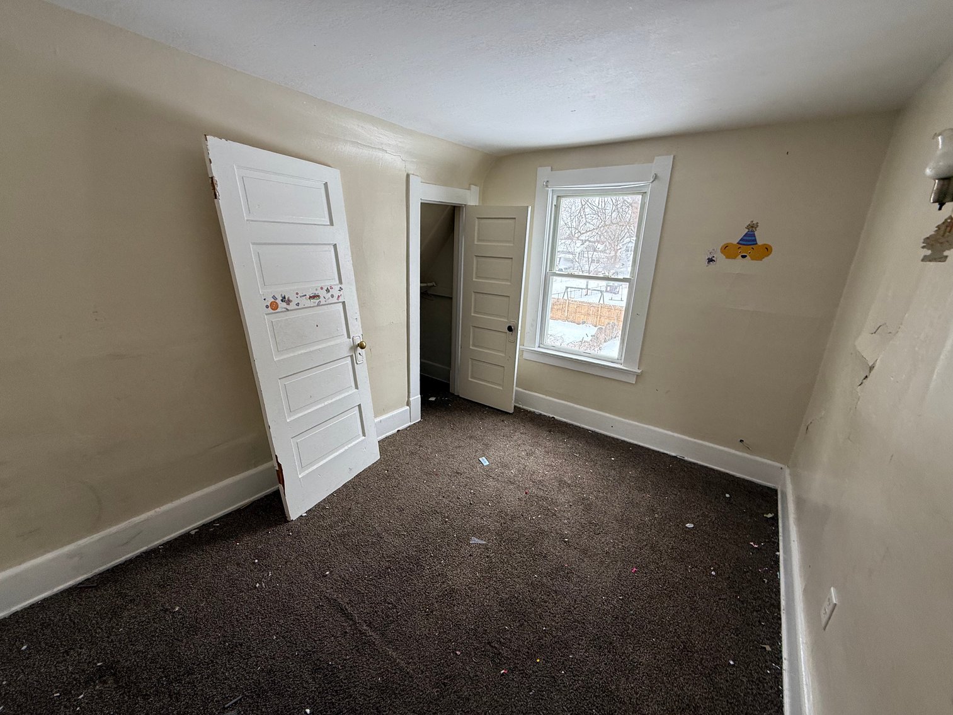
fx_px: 385
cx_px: 476
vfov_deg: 85.7
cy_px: 358
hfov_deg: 102.1
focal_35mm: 14
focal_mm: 2.22
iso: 100
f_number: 2.2
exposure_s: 1/99
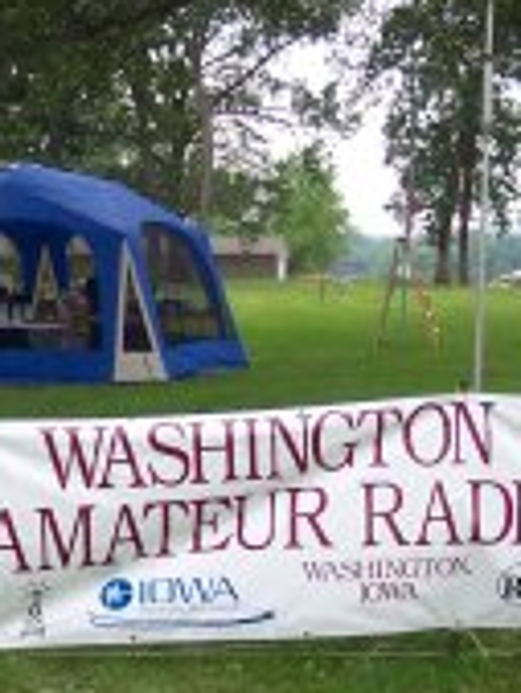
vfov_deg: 20.2
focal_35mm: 97
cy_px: 328
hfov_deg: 15.3
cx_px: 263
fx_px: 1944
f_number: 2.8
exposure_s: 1/700
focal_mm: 8
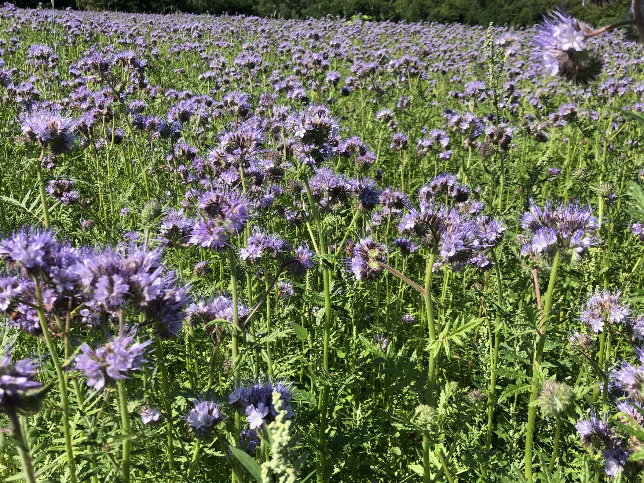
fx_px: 633
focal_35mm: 34
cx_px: 303
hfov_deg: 53.9
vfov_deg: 41.8
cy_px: 235
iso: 20
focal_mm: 4
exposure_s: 1/1200
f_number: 1.8
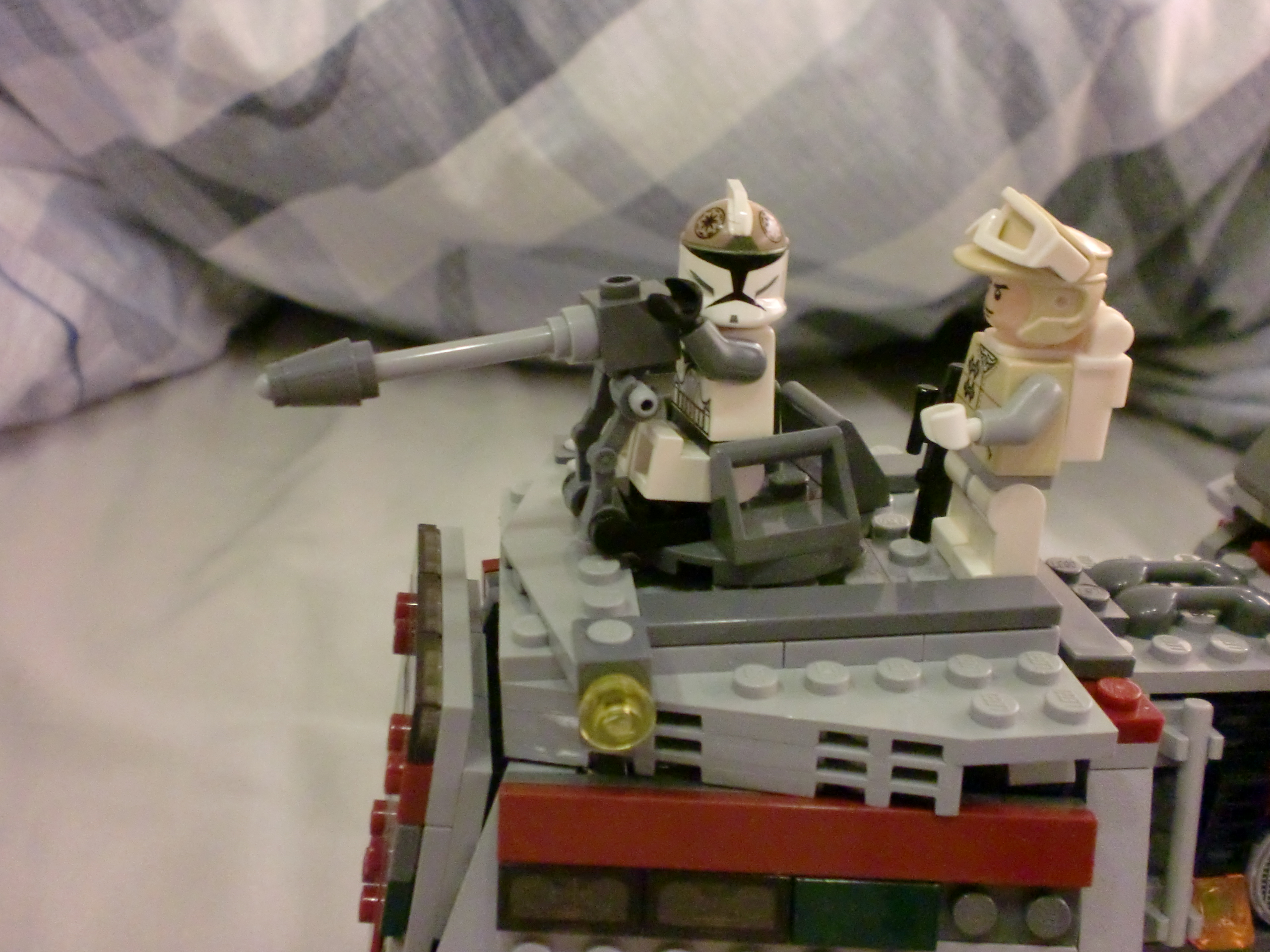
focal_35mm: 35
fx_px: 1284
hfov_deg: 52.6
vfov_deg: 40.7
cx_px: 635
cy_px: 476
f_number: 3.1
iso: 800
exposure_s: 1/60
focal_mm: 6.3
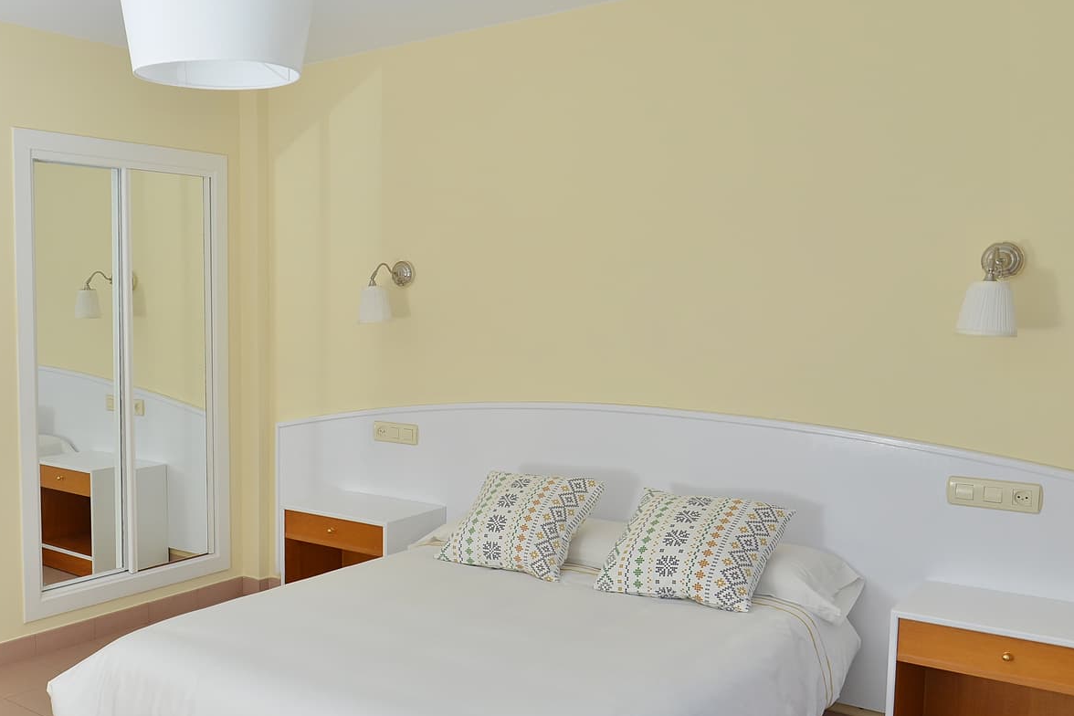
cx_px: 272
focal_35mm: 34
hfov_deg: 53.3
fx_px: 1014
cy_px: 388
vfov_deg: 38.9
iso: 320
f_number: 7.1
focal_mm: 20
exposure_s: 1/250
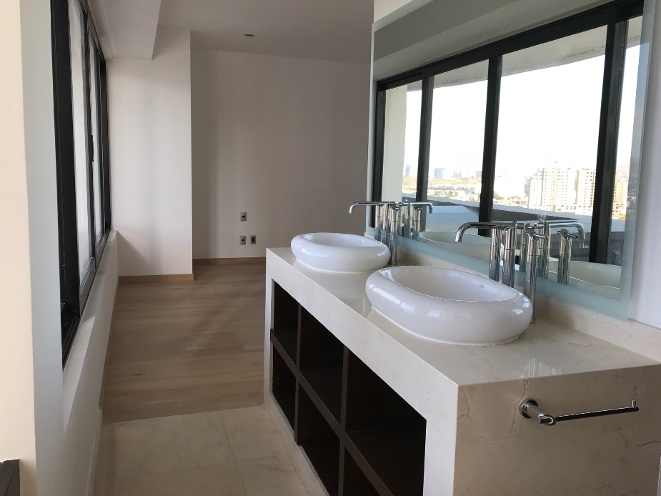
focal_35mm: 31
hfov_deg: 58.3
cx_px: 352
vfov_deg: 45.4
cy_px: 243
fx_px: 592
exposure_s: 1/267
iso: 20
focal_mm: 3.99
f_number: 1.8
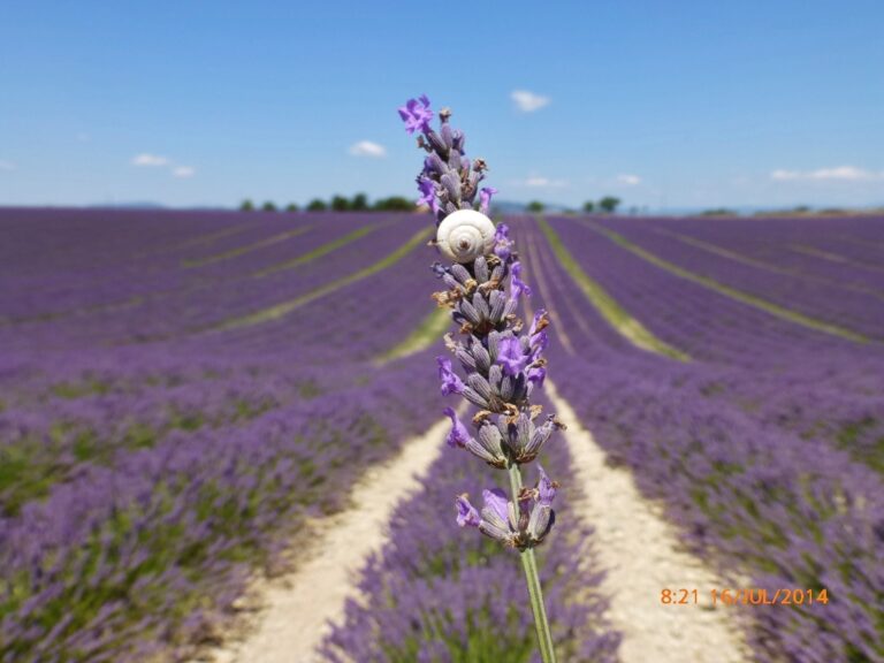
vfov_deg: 46.8
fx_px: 766
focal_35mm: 30
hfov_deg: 60.0
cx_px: 442
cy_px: 332
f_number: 4
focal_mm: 5.4
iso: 100
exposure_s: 1/1000
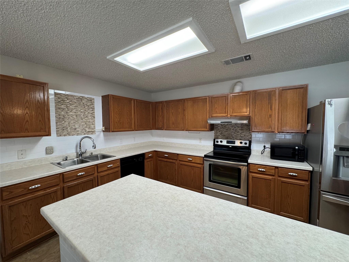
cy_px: 131
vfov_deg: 85.7
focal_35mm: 14
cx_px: 174
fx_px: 141
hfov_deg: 102.1
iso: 320
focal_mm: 2.22
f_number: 2.2
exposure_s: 1/120
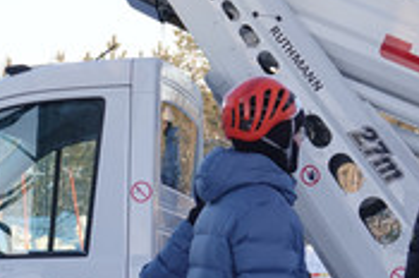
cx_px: -91
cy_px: 326
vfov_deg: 6.4
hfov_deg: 9.5
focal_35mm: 214
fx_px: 2486
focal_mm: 30.5
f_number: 3.5
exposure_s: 1/160
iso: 100
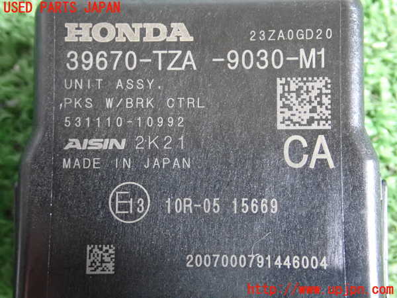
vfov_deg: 66.0
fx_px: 229
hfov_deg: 81.7
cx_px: 198
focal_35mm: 20
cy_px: 149
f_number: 3.8
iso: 2500
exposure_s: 1/40
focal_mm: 3.56
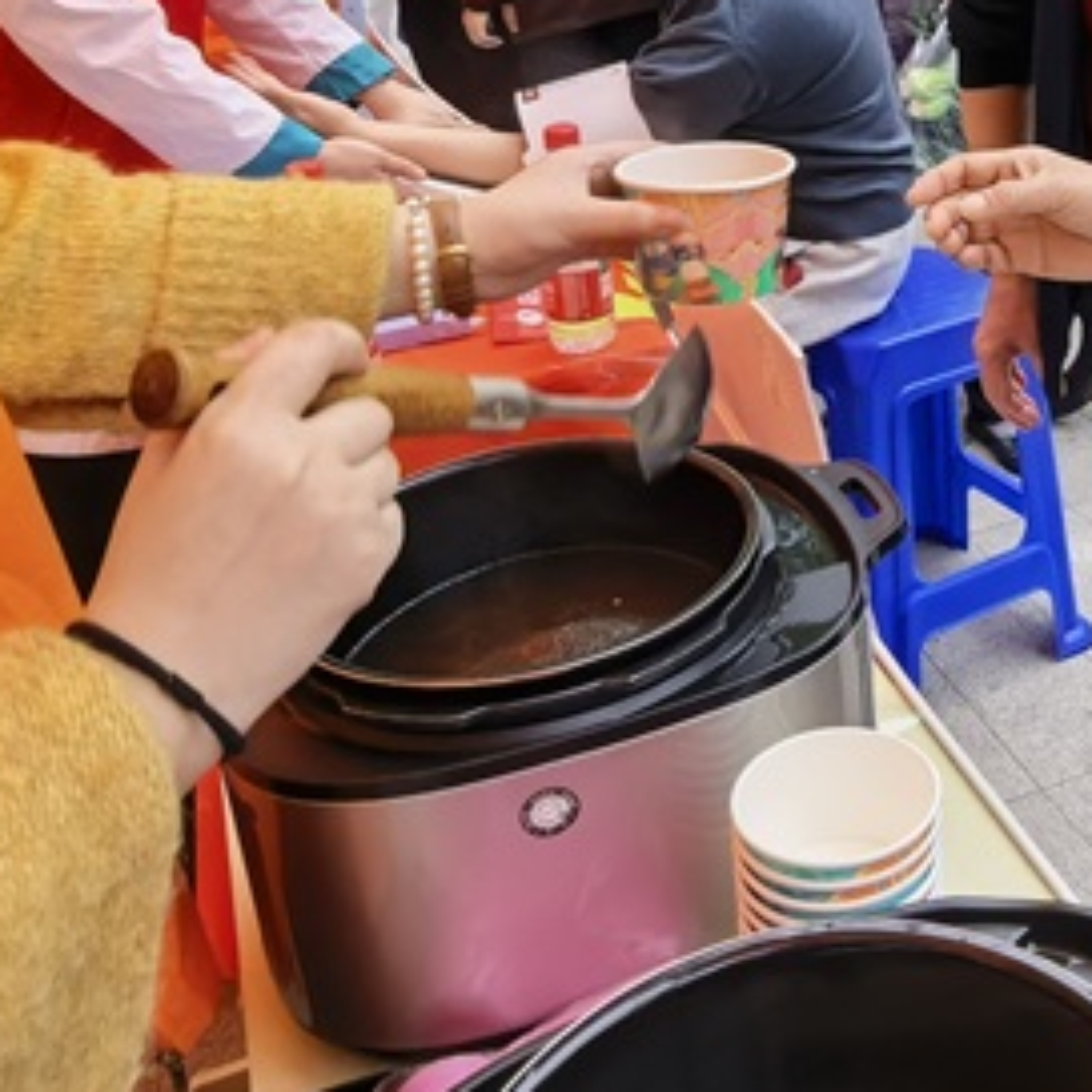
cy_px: 68
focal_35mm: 39
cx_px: 1040
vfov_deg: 39.1
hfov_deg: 38.9
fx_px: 1392
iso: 100
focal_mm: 1.95
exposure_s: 1/118
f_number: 2.2
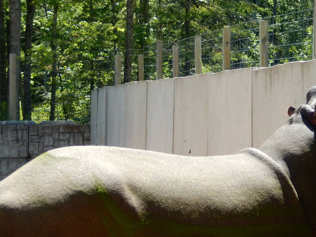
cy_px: 137
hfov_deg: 10.9
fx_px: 1652
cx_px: 278
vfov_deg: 8.2
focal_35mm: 181
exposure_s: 1/200
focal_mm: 17
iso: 125
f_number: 5.2
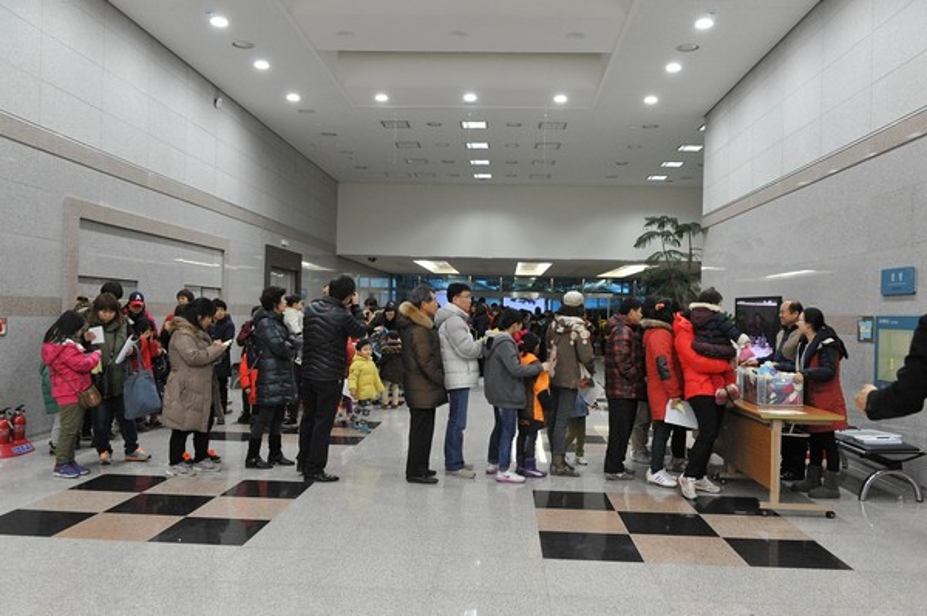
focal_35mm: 31
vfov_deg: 42.3
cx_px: 464
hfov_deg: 60.3
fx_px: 798
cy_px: 308
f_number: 6.3
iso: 3200
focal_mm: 31
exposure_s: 1/100
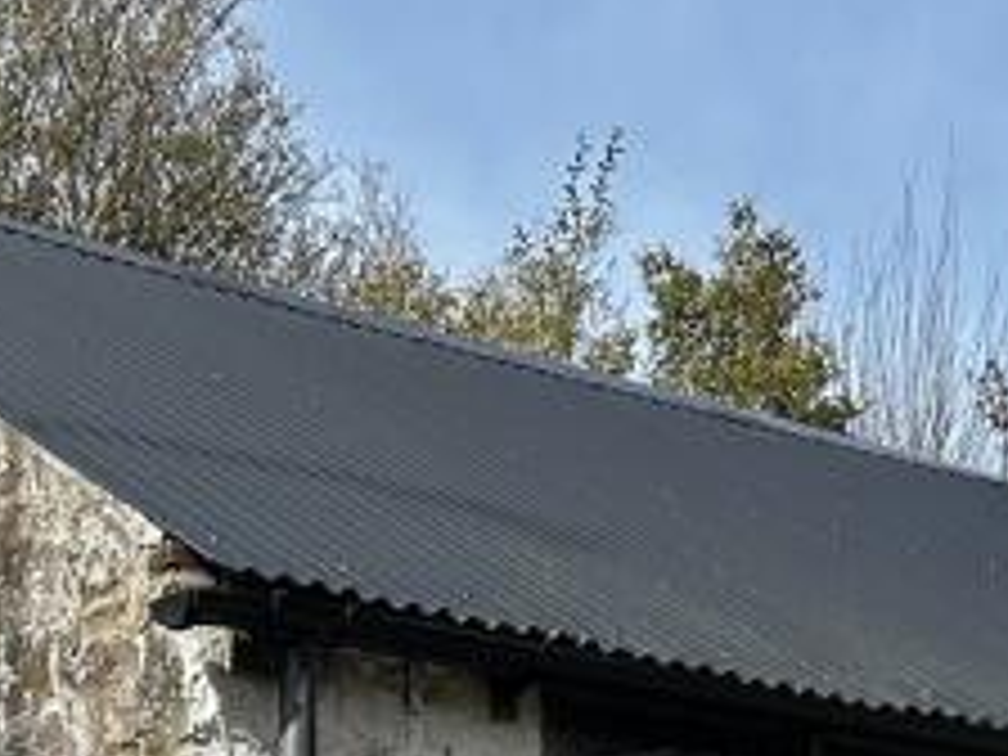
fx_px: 3465
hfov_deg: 16.5
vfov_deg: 11.3
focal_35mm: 119
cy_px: 1490
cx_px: 360
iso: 50
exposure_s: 1/1808
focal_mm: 5.7
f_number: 1.5
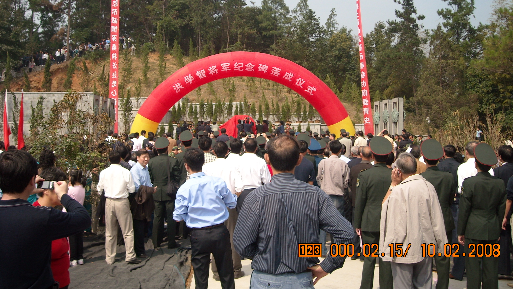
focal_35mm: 39
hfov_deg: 51.6
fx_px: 531
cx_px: 260
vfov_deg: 30.2
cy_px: 94
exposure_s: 1/239
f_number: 5.6
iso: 64
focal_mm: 5.7
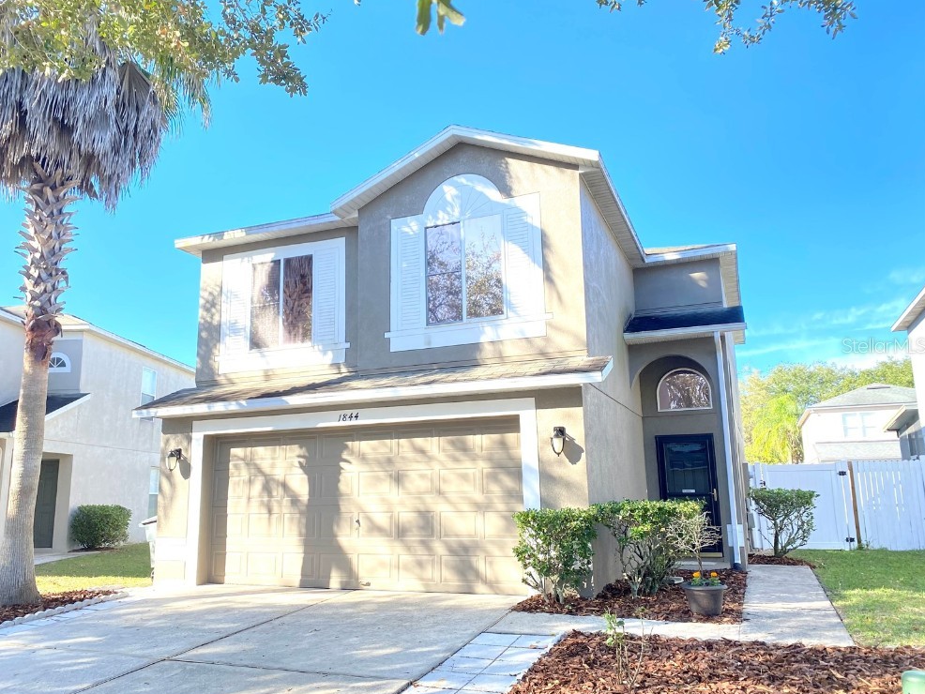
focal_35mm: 27
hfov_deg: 65.3
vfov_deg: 51.4
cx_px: 450
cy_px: 345
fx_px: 722
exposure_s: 1/441
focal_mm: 4.25
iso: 32
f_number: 1.8
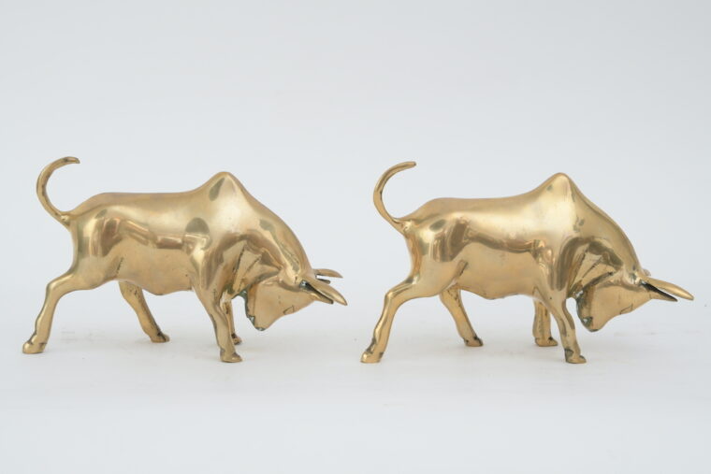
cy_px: 237
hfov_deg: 28.1
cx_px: 356
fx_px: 1422
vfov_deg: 18.9
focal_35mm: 72
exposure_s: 1/125
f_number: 11
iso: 320
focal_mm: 48
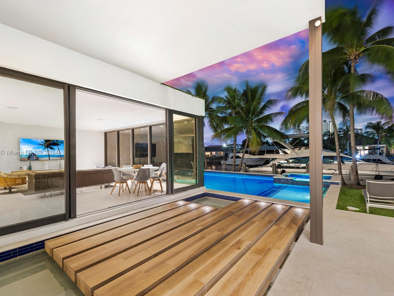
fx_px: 182
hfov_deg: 94.5
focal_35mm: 16
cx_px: 199
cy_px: 153
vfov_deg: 78.1
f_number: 7.1
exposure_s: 30
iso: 100
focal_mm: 14
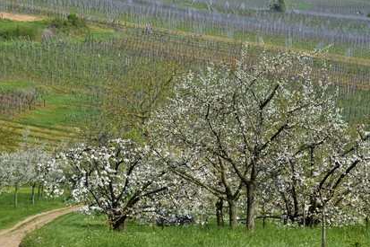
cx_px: 186
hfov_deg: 11.6
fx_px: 1829
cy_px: 125
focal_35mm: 178
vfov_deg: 7.7
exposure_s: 1/125
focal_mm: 175
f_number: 14
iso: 200
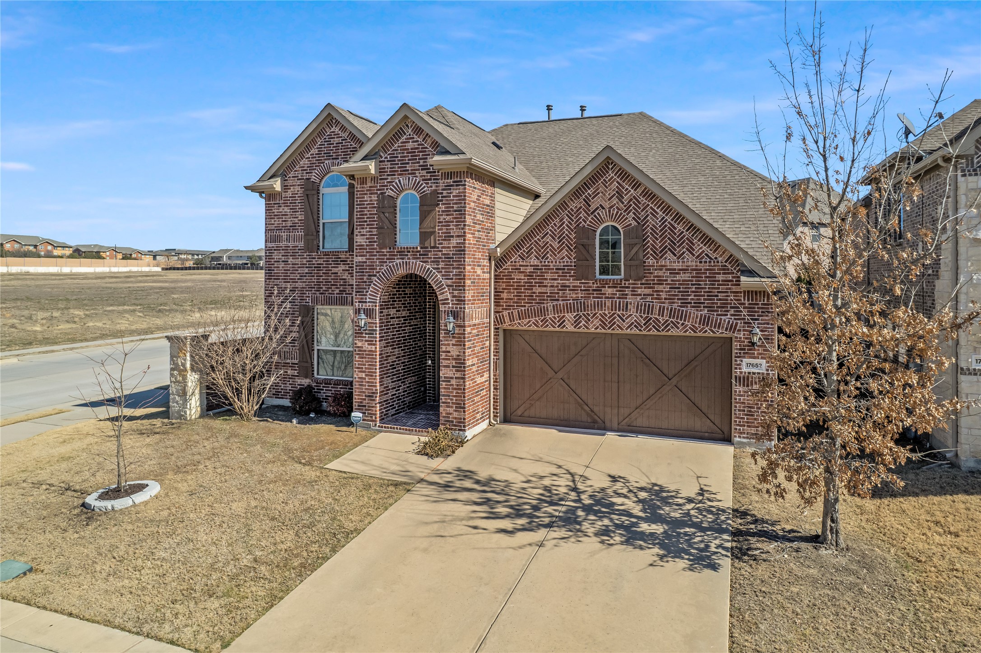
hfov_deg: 78.6
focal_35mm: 22
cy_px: 326
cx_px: 490
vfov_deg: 57.2
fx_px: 599
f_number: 2.8
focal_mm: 8.38
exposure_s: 1/400
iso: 200
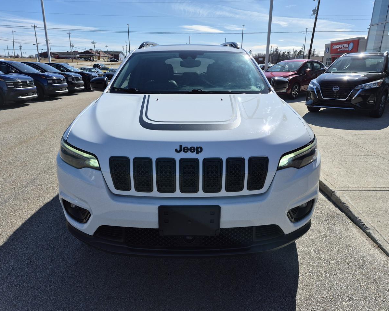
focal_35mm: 24
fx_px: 276
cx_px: 189
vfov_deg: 58.8
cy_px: 156
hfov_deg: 70.3
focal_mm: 5.4
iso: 25
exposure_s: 1/2592
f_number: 1.8
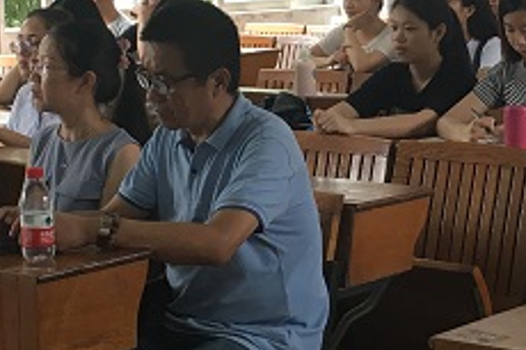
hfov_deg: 17.3
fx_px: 1723
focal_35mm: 118
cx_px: 359
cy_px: 74
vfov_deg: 11.6
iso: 25
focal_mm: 4.15
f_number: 2.2
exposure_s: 1/33
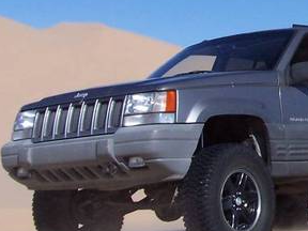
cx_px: 361
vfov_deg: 13.8
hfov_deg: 17.6
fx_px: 952
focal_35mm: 107
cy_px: 53
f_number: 5.6
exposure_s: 1/750
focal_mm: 6.3
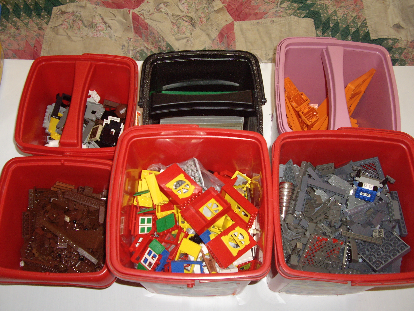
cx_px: 207
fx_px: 454
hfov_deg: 49.0
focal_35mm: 38
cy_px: 156
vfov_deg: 37.7
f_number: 2.8
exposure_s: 1/40
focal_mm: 7.9
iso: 200
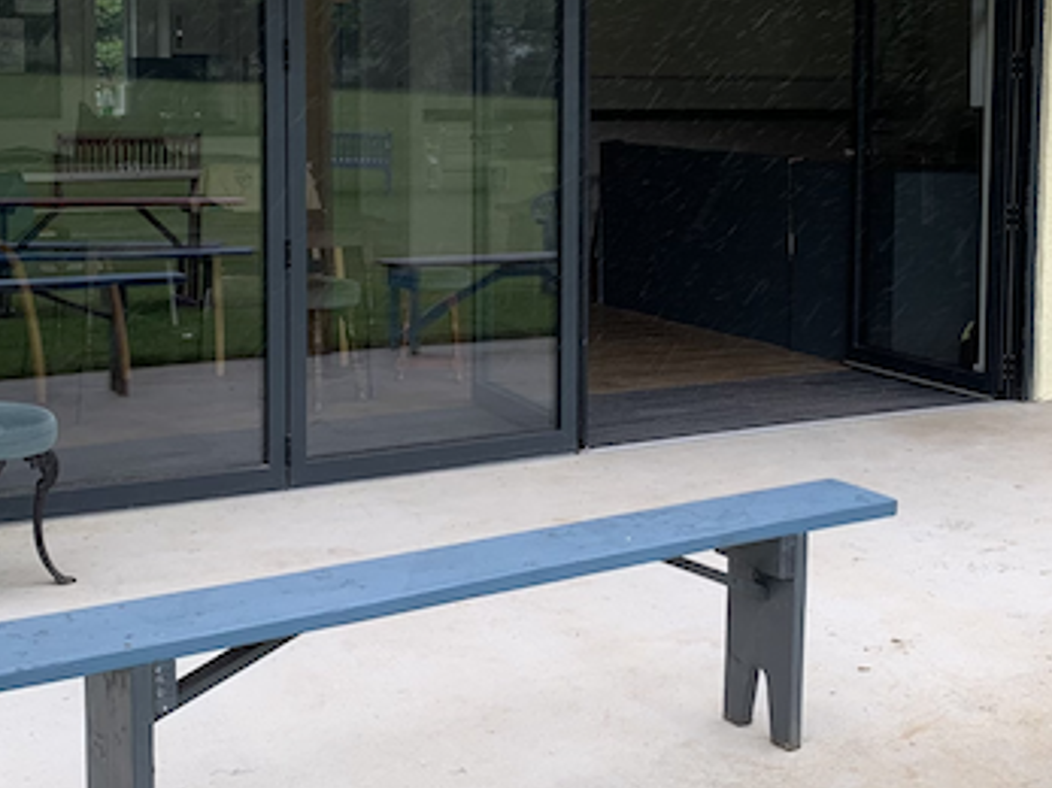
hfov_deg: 31.9
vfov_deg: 24.2
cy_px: 230
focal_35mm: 60
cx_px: 703
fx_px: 1823
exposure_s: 1/150
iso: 25
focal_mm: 4.25
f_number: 1.8
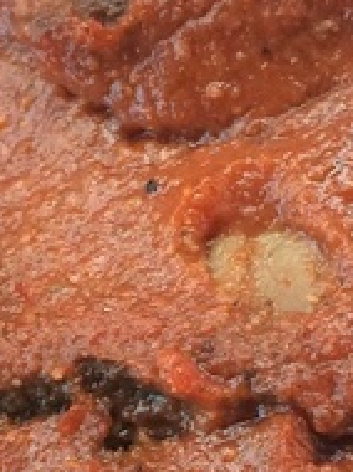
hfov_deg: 10.4
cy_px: 410
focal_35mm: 142
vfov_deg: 13.8
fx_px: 1935
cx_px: 63
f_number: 2.2
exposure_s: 1/33
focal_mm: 4.15
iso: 64
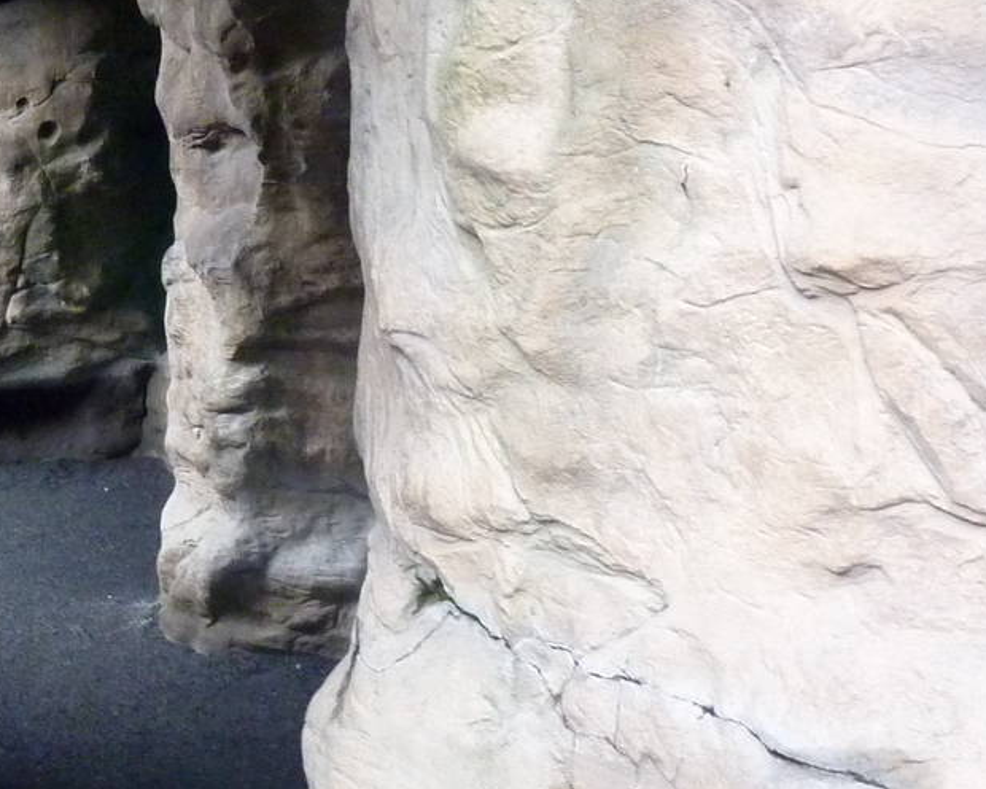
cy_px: 259
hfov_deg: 27.1
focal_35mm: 63
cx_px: -138
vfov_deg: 24.1
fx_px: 1838
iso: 400
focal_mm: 4.1
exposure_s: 1/60
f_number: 3.3
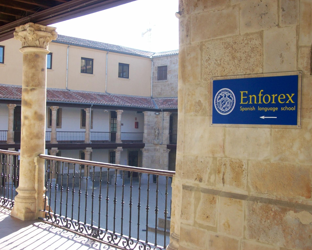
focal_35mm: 47
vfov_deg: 32.1
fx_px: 434
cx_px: 147
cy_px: 125
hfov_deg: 39.5
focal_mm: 7.6
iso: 80
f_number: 3
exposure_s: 1/265
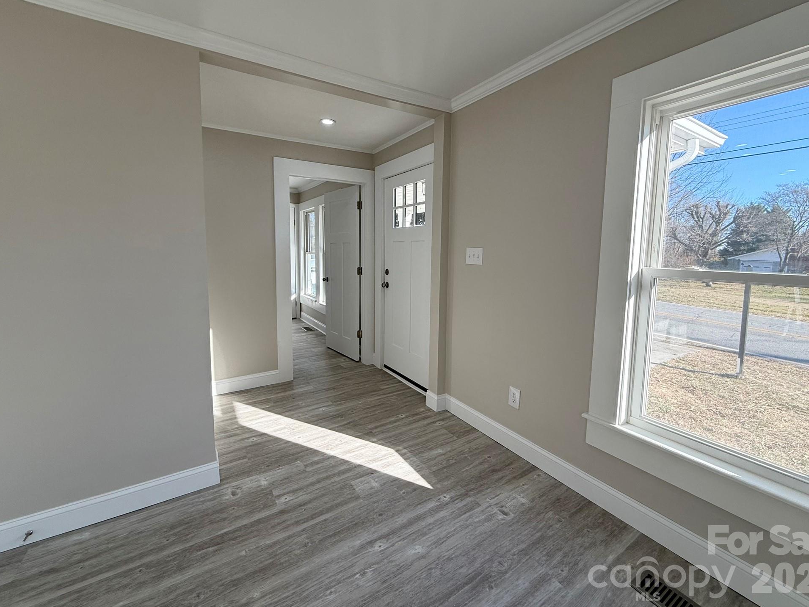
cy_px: 283
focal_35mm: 15
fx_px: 351
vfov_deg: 81.7
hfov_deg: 98.2
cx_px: 409
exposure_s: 1/223
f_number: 2.2
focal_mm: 2.22
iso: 64
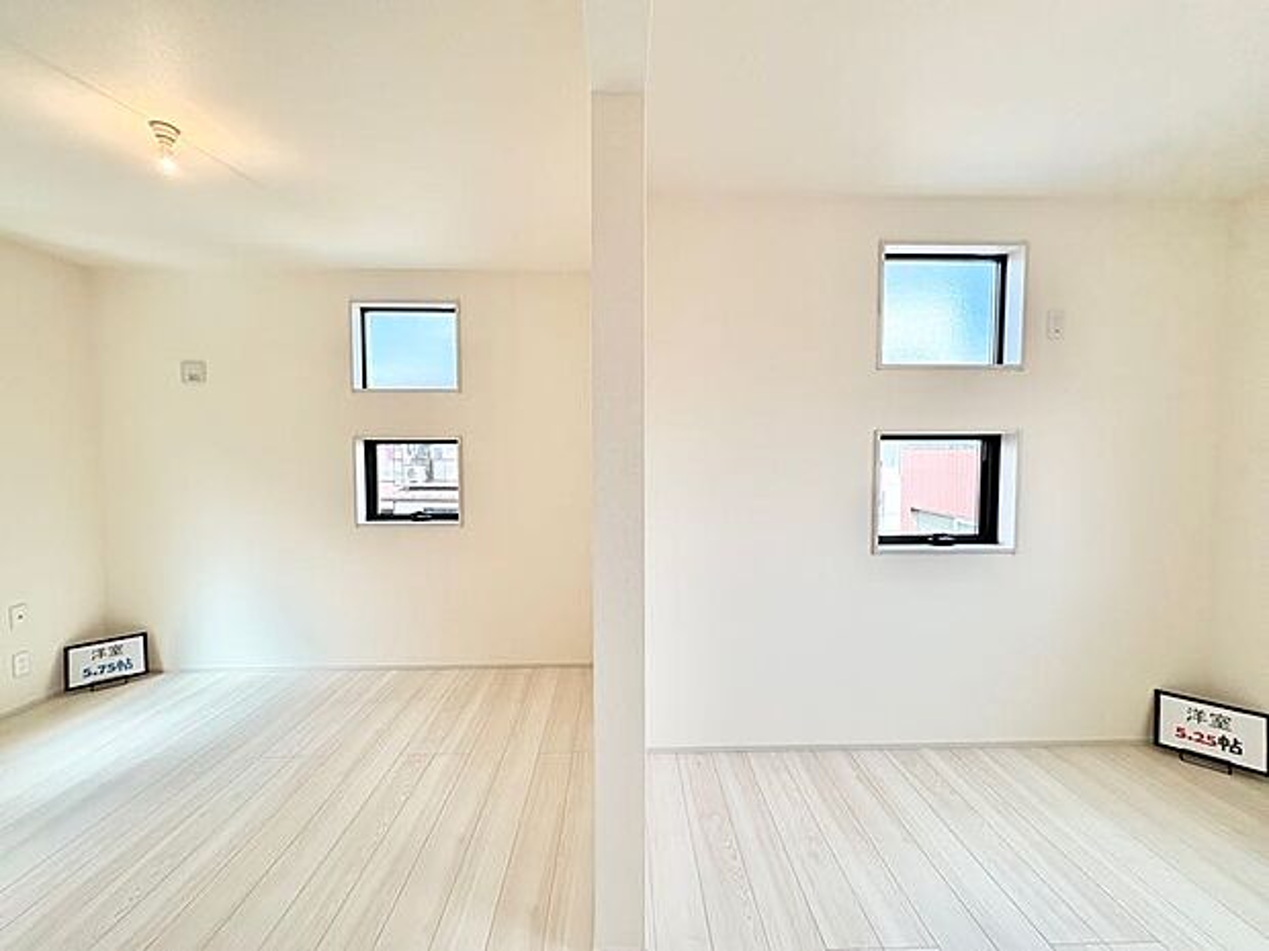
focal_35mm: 14
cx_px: 634
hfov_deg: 102.1
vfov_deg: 85.7
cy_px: 476
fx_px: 513
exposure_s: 1/195
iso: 64
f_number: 2.2
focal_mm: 2.22
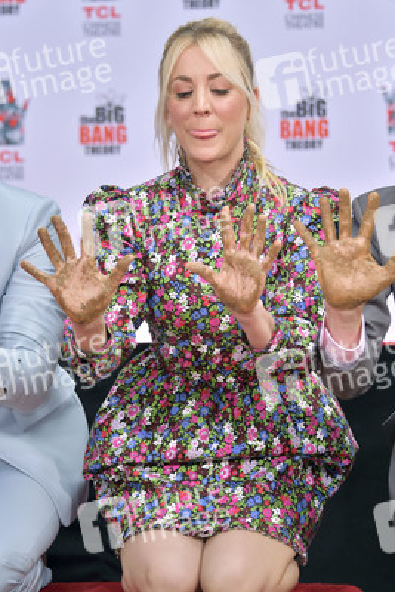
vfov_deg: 19.4
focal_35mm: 105
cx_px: 198
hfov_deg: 13.1
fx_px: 1726
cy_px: 296
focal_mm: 105
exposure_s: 1/250
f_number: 5.3
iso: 160
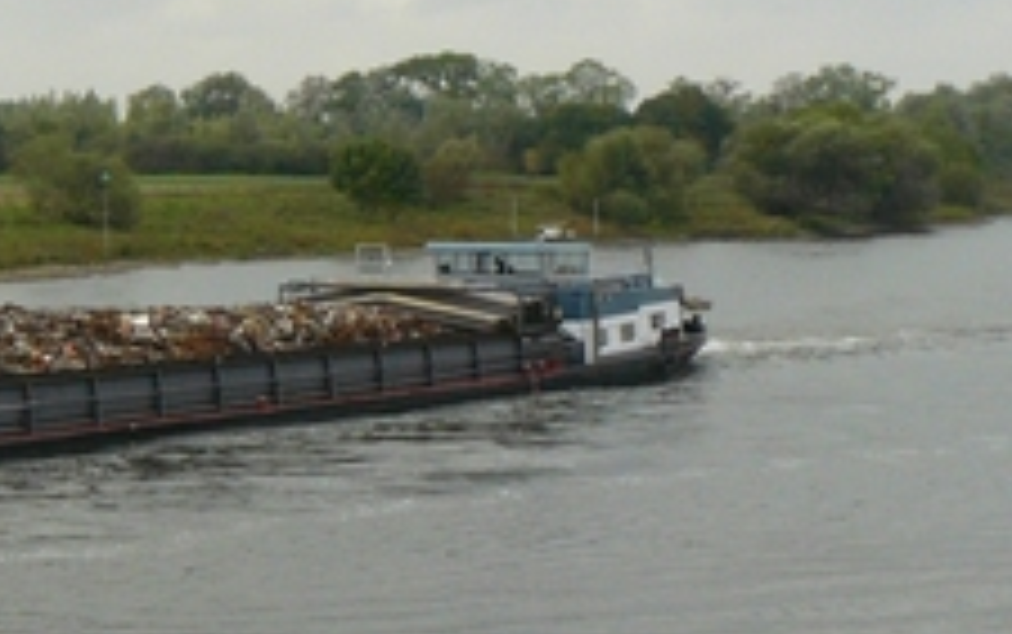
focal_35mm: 130
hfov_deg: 15.3
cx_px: -283
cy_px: 490
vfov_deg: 10.1
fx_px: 3588
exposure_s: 1/320
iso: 200
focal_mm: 7.7
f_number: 5.6
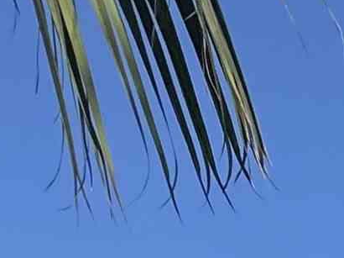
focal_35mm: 105
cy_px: 919
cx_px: 544
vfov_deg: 9.0
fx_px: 1043
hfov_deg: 16.7
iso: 50
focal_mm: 2.22
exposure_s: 1/1285
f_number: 2.2
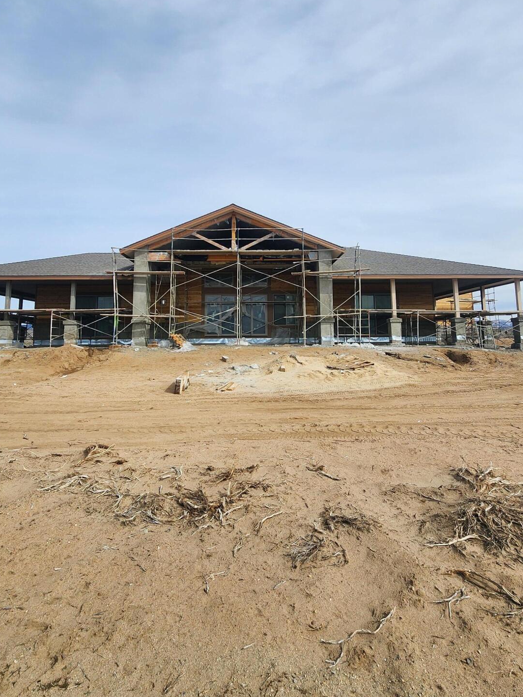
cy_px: 291
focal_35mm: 18
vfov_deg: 87.0
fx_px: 363
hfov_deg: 71.6
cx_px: 254
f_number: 2.2
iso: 50
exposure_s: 1/2671
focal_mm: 2.2
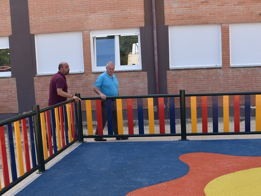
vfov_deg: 31.4
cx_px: 149
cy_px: 118
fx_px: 347
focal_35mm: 46
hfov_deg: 41.1
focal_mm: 18
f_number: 8
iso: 280
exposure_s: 1/250
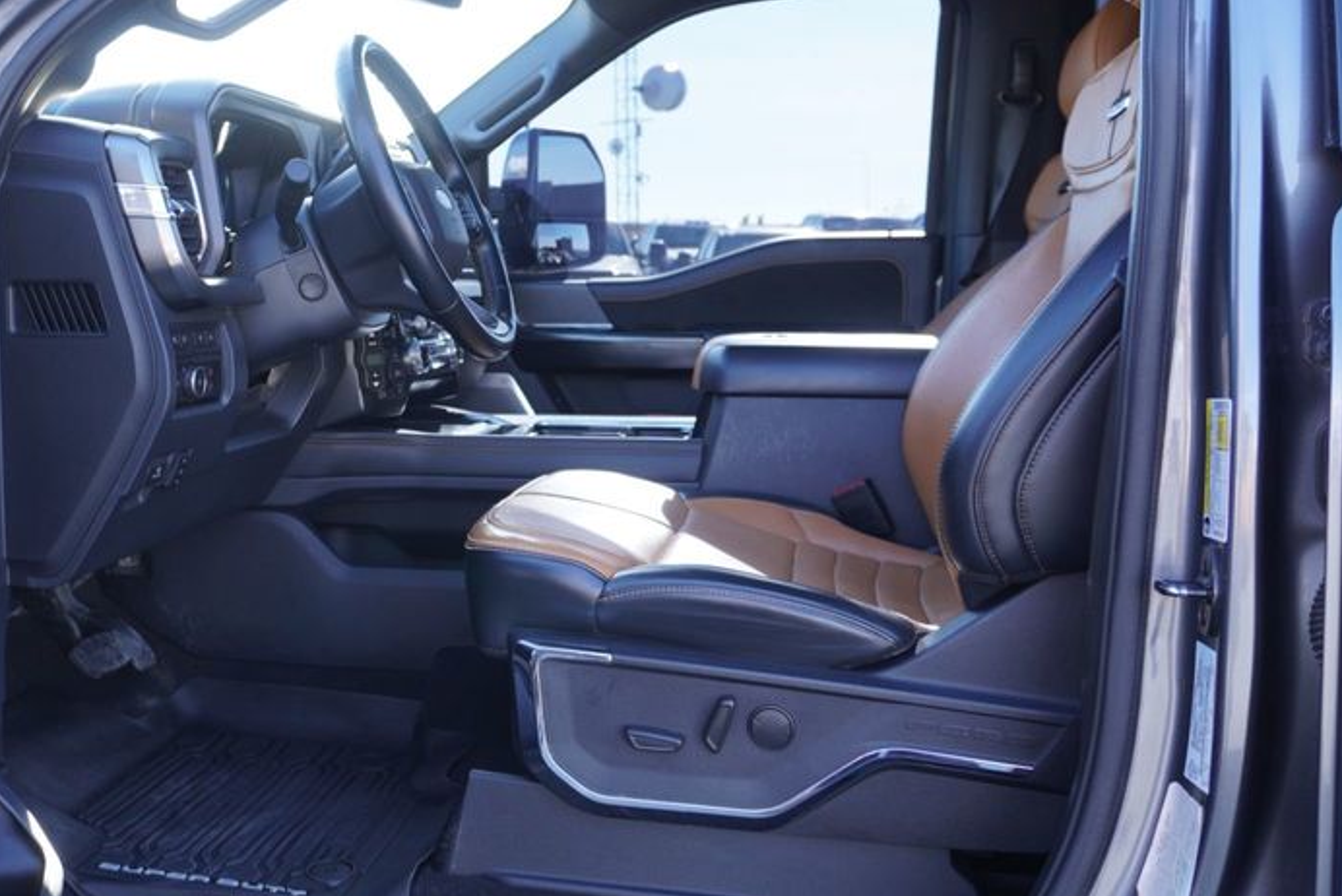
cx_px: 368
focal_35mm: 38
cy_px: 349
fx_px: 1407
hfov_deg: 49.3
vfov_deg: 35.2
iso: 100
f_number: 4
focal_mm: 17
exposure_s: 1/60
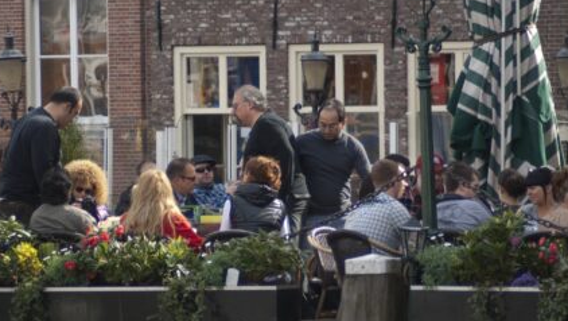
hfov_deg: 6.9
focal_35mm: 313
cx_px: 232
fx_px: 4717
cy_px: 142
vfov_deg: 3.9
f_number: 4.5
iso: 100
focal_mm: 140
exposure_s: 1/250
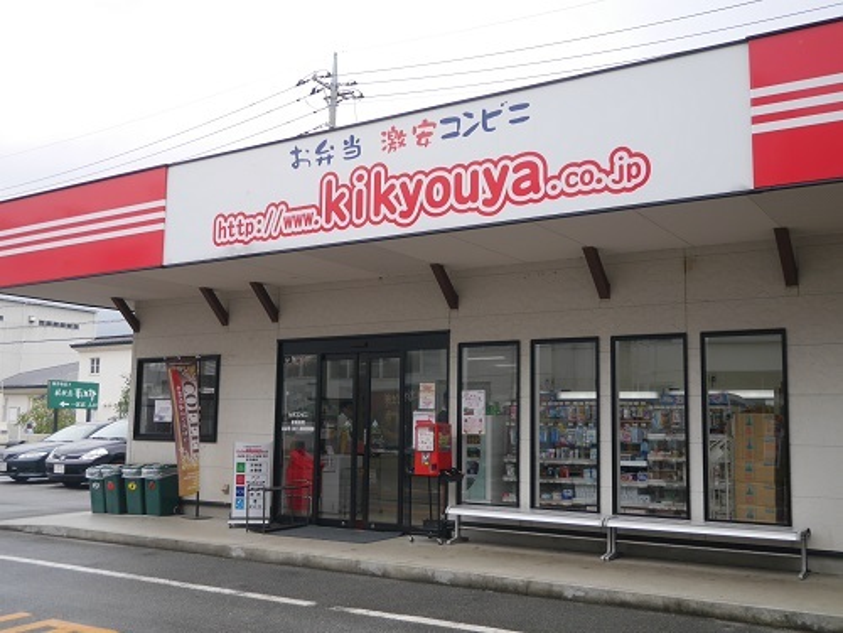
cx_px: 422
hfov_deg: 49.0
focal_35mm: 38
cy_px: 316
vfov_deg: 37.7
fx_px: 925
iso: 160
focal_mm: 19
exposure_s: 1/500
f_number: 4.1
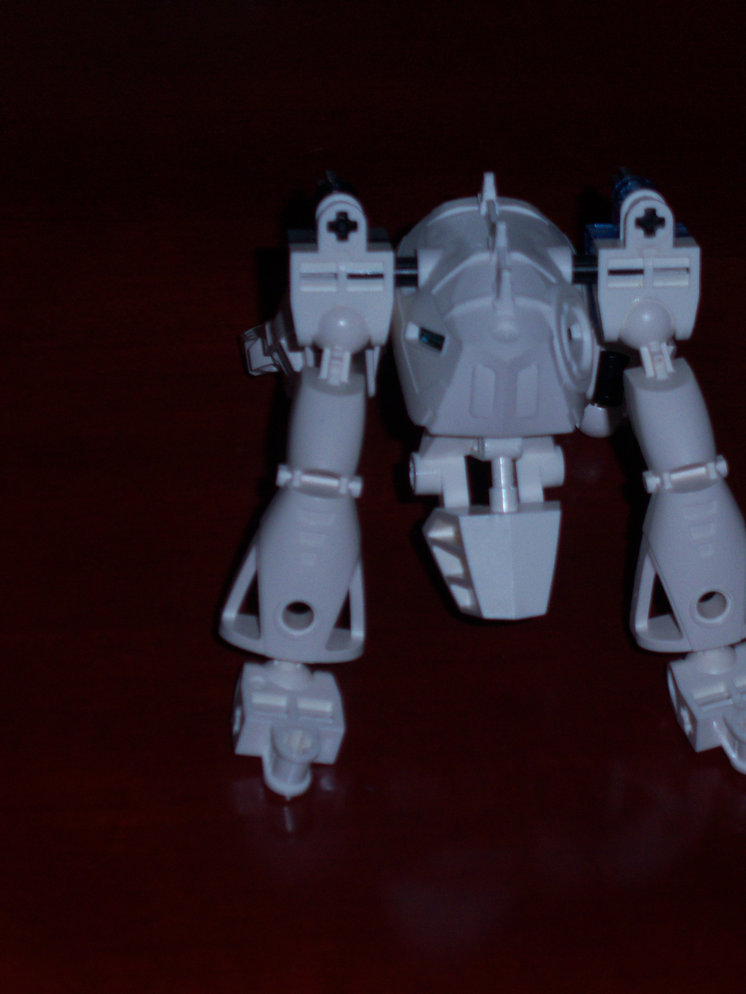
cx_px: 519
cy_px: 495
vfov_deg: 13.6
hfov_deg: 10.2
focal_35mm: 145
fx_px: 4166
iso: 80
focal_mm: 22.5
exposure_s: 1/100
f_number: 4.9
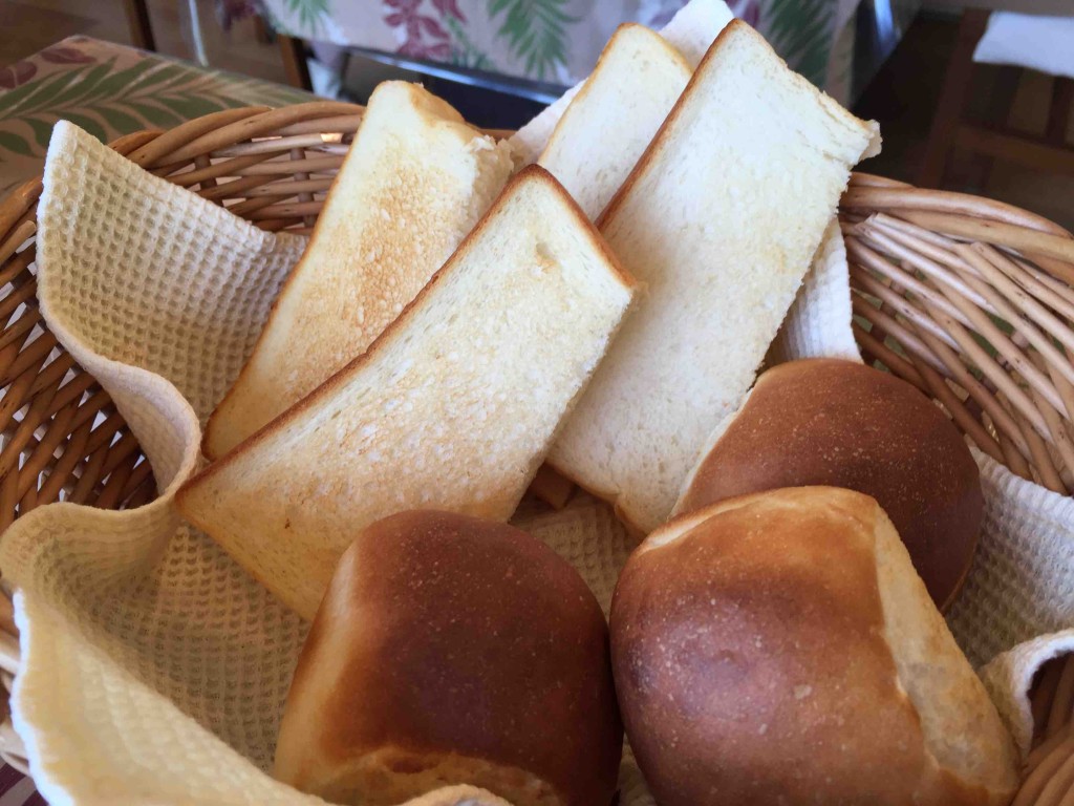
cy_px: 403
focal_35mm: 29
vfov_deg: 48.2
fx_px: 900
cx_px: 537
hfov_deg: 61.7
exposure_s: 1/60
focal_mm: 4.15
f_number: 2.2
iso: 32
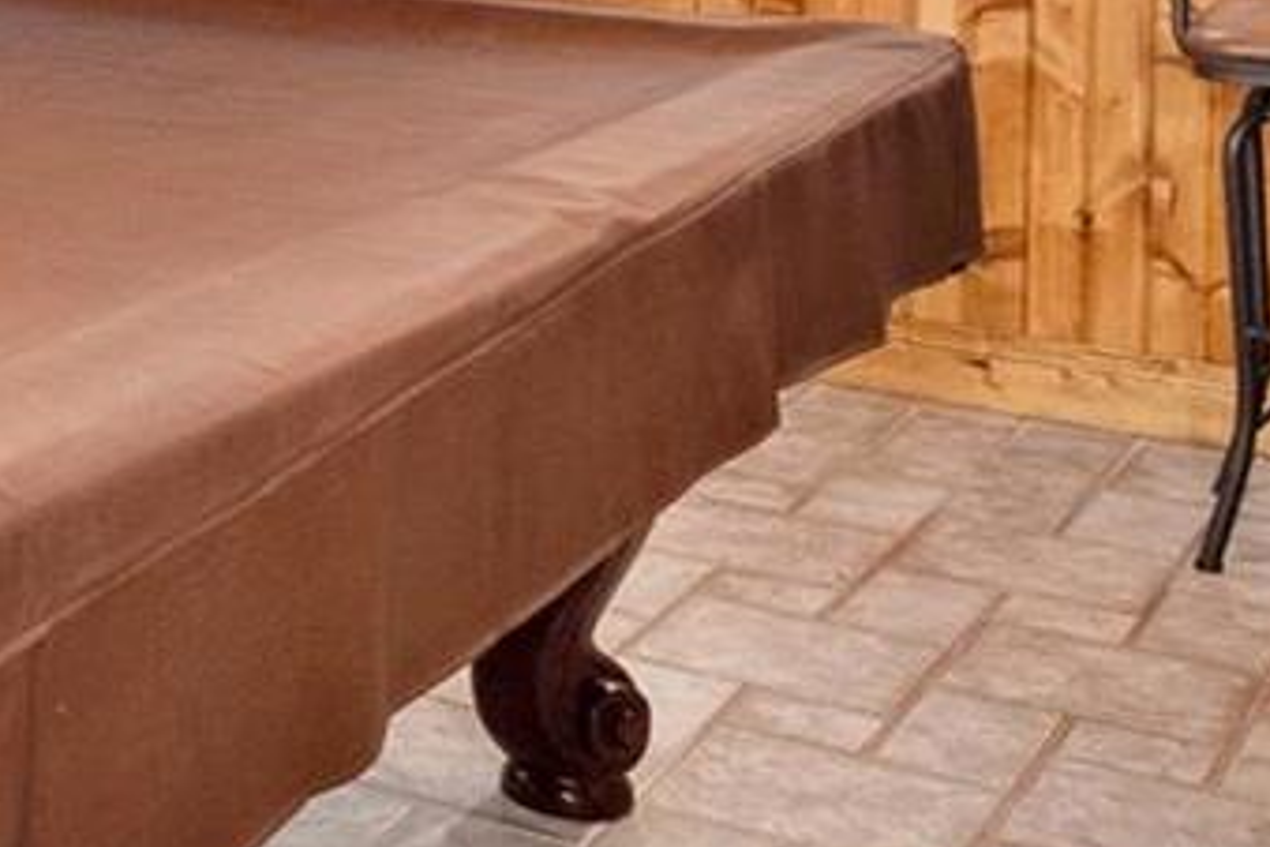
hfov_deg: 19.7
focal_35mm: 85
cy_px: -347
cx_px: -787
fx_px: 2998
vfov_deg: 15.1
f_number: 9
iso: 640
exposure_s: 1/5
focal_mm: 9
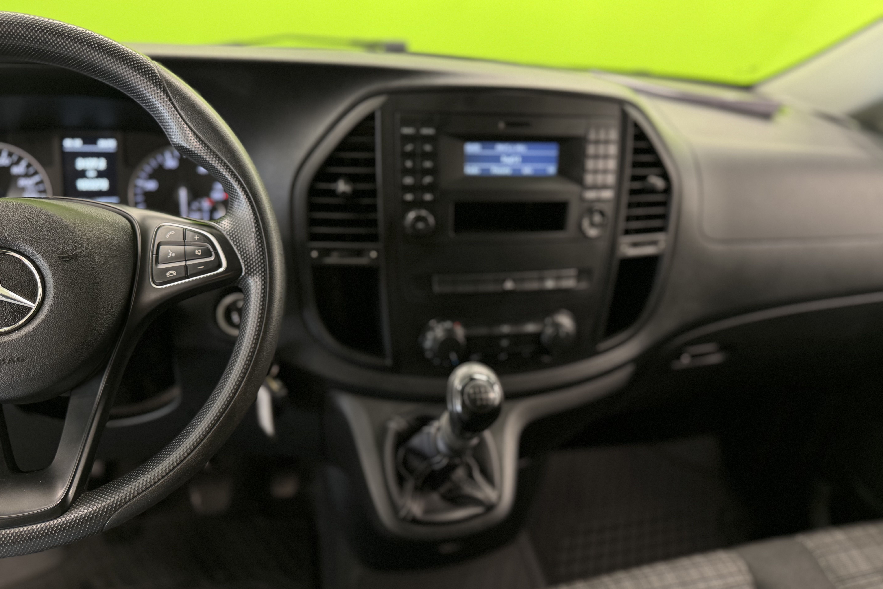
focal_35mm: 25
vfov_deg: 51.3
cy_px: 298
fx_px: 613
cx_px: 441
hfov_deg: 71.5
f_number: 1.78
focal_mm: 6.76
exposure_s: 1/50
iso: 320
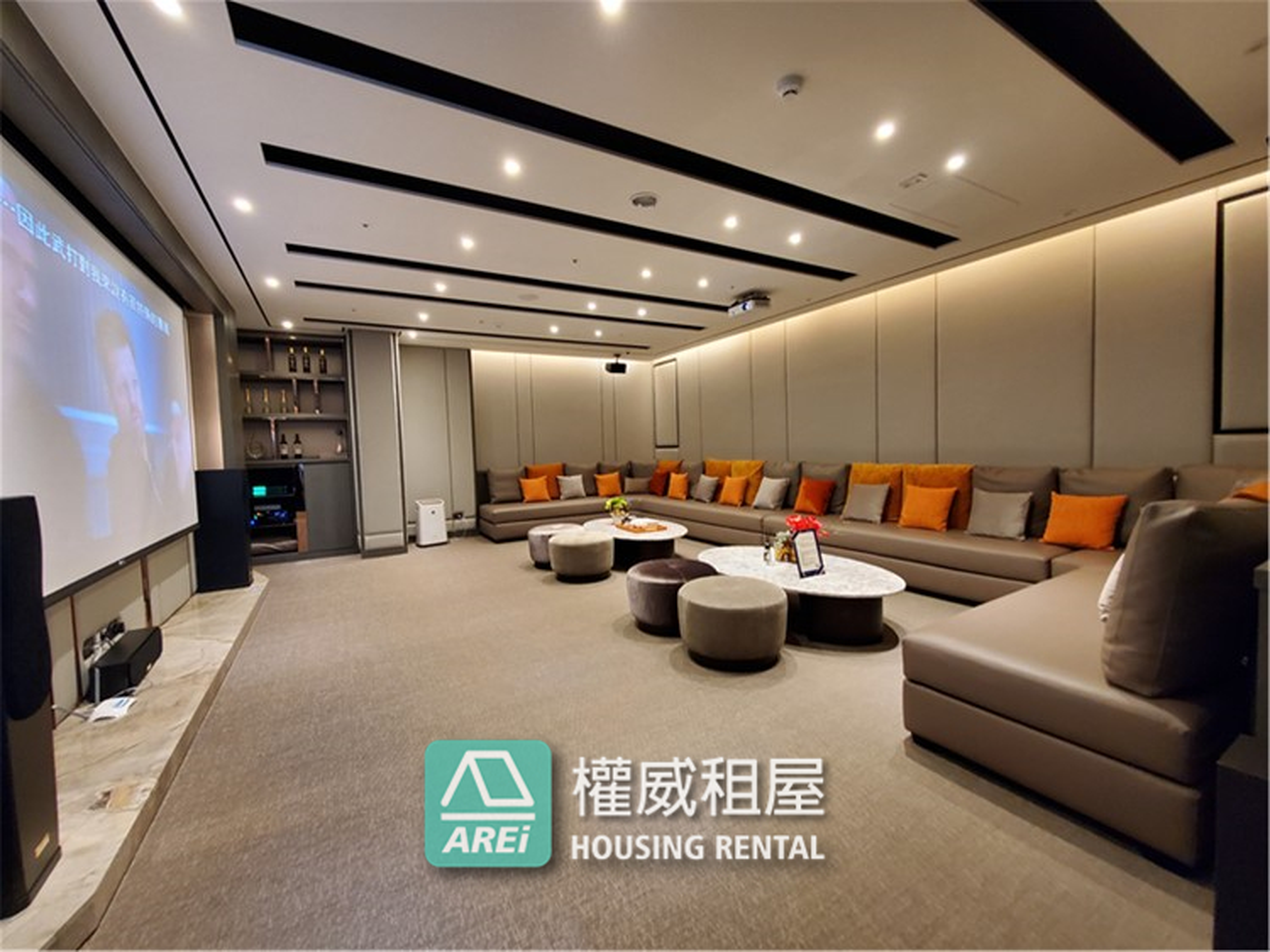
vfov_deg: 89.9
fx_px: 477
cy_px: 476
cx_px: 635
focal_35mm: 13
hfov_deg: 106.2
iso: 400
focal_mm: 1.8
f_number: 2.2
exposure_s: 1/29
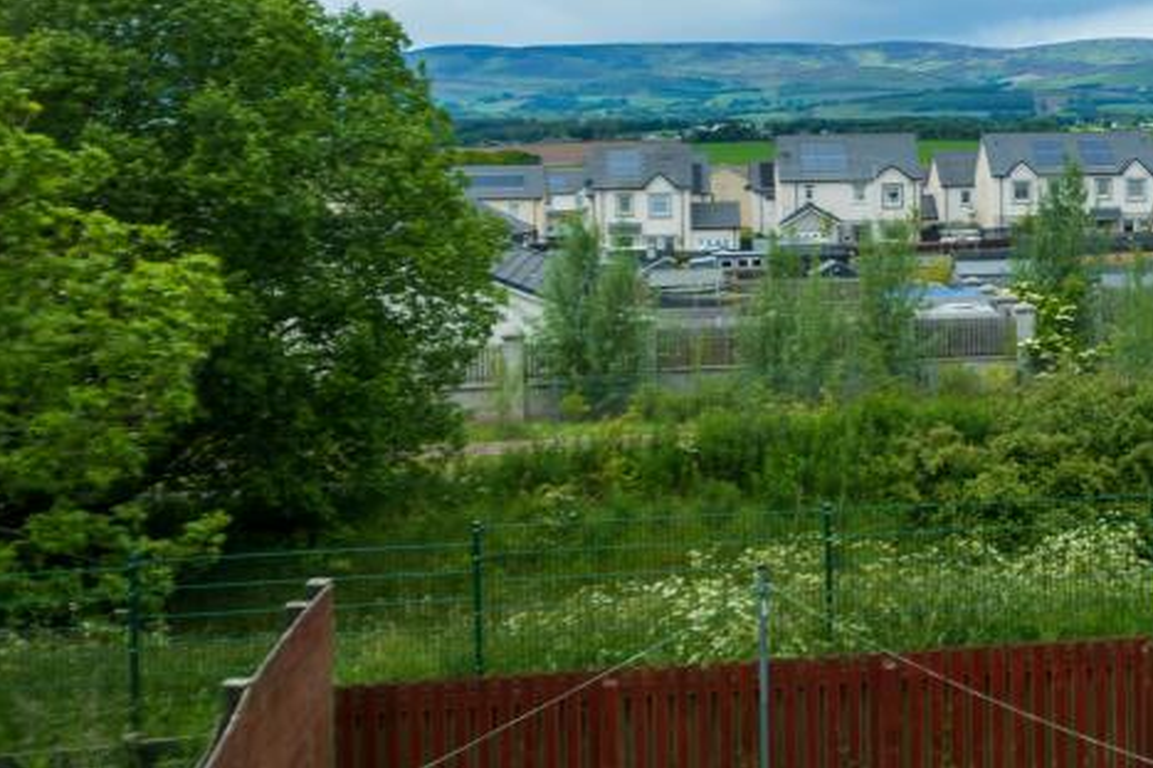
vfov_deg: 19.8
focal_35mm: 68
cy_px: 152
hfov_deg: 27.5
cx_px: 1215
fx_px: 2177
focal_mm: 20.9
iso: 200
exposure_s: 1/800
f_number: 4
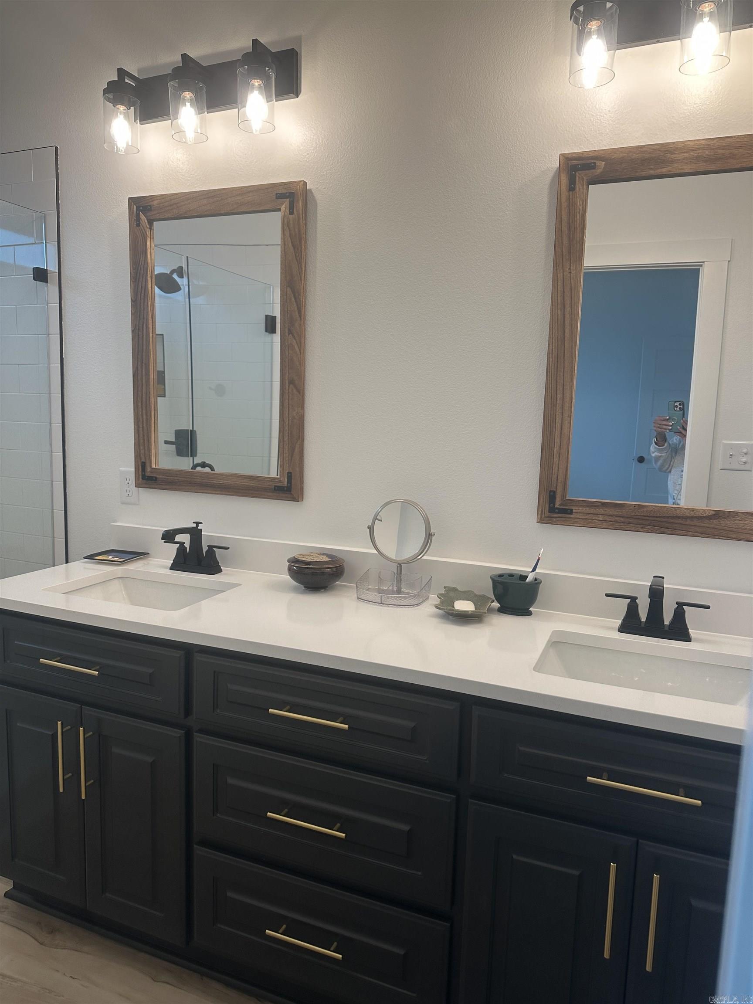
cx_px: 376
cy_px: 502
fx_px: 696
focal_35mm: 24
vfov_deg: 71.6
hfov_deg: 56.8
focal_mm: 6.86
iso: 100
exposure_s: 1/120
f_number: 1.78
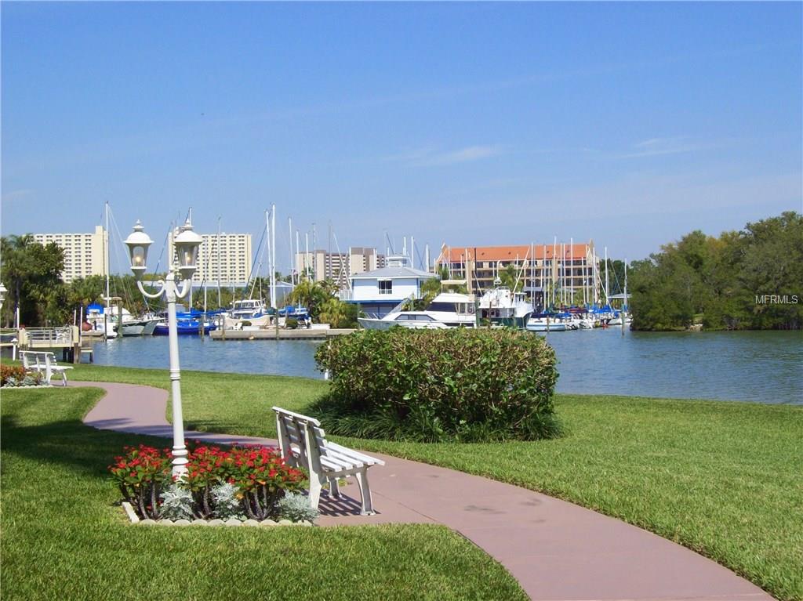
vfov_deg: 26.1
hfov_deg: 34.4
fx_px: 1298
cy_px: 300
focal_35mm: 56
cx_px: 402
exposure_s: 1/522
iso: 80
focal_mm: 9.4
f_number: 6
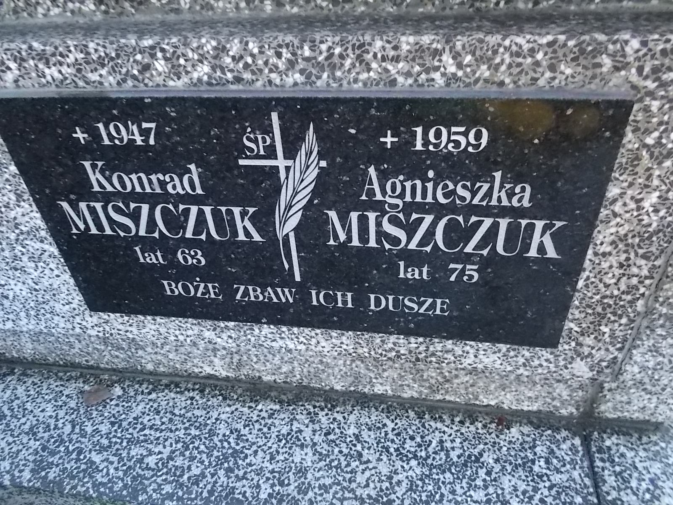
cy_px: 252
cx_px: 336
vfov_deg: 53.1
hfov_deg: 67.3
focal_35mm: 26
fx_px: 505
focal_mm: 4.6
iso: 400
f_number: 3.2
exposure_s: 1/125
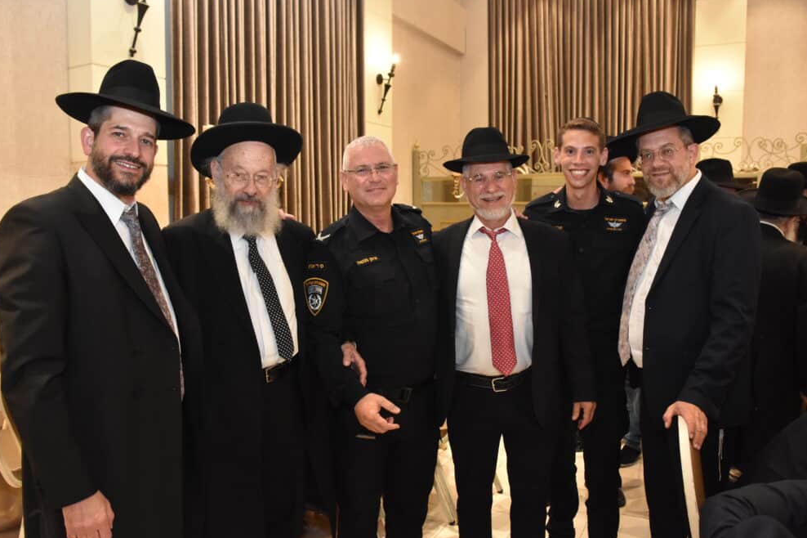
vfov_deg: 46.4
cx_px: 395
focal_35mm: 28
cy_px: 271
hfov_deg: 65.5
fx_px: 627
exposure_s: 1/60
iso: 2500
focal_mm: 18
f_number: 5.6
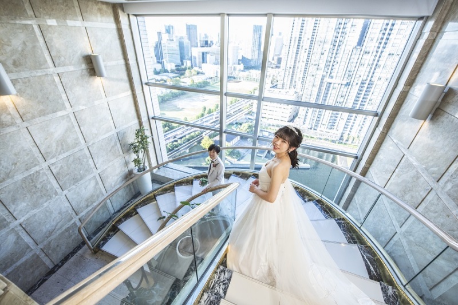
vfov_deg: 77.3
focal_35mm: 15
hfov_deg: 100.4
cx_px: 229
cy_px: 152
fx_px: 191
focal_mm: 15
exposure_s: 1/80
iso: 800
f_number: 4.5
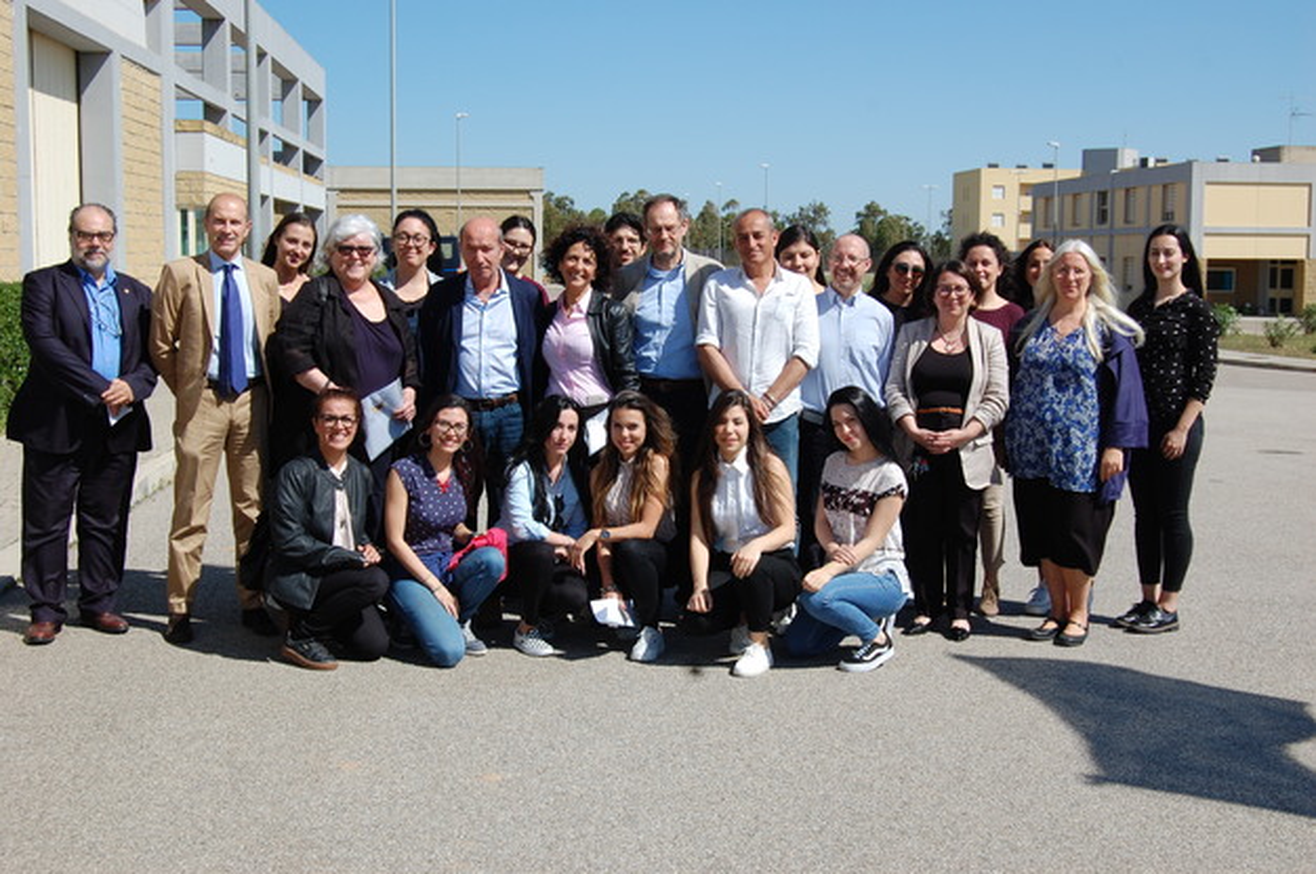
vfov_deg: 28.9
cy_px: 437
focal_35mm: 46
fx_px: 1698
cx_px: 658
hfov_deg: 42.4
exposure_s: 1/320
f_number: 10
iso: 200
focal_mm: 31
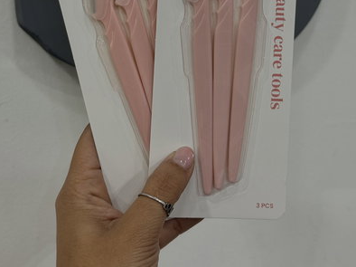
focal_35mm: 65
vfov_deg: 22.1
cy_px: 30
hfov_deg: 29.8
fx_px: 668
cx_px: 176
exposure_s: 1/50
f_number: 1.78
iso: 80
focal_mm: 6.76
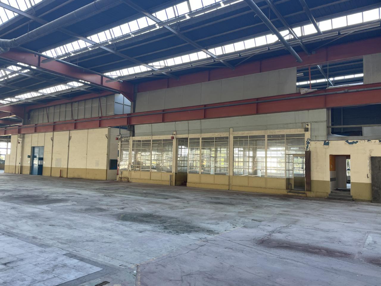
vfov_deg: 53.1
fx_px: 286
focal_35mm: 26
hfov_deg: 67.3
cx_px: 190
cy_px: 143
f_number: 1.6
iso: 80
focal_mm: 4.2
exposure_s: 1/121
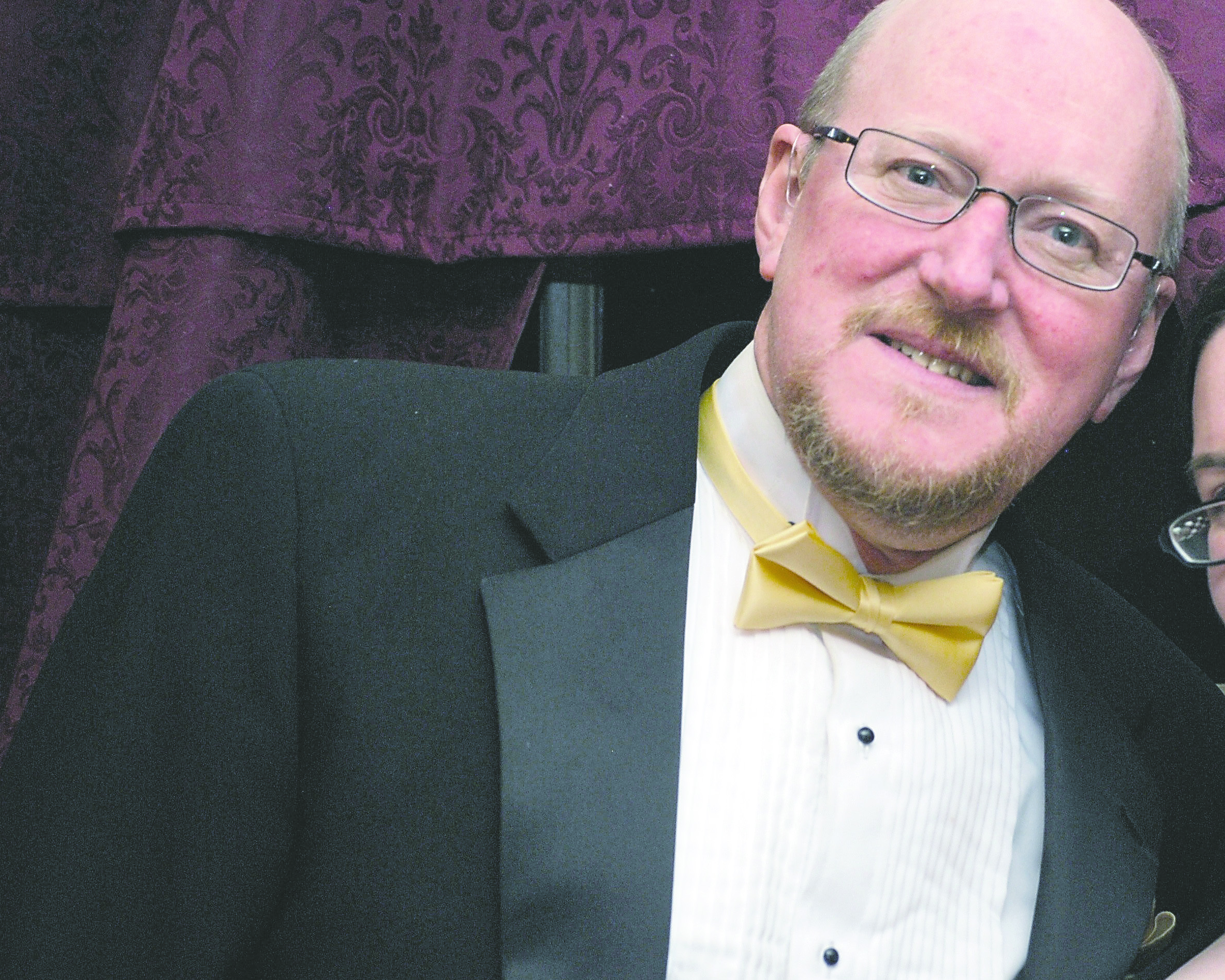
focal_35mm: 166
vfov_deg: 9.3
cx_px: 951
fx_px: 6019
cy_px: 538
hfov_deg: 11.6
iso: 200
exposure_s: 1/60
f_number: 4.2
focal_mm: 72
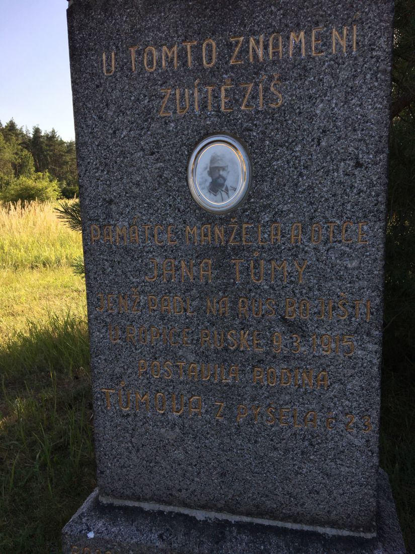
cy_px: 277
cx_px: 208
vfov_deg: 61.7
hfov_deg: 48.2
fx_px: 464
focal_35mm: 29
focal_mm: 4.15
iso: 25
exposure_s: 1/1451
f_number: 2.2
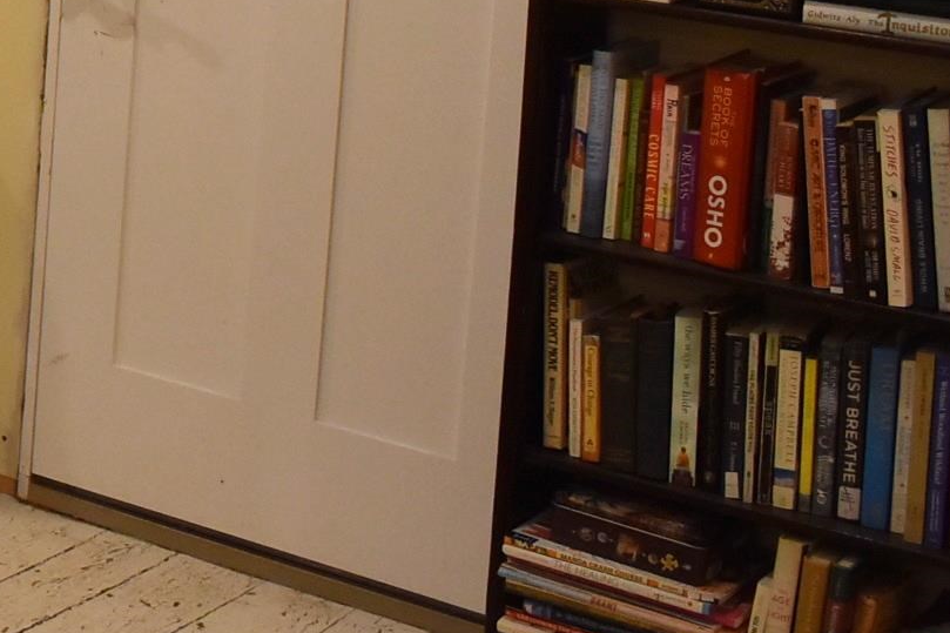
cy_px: -231
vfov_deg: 13.1
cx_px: -470
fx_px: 2638
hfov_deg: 18.2
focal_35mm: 100
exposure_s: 1/160
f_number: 3.5
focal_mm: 18
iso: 800
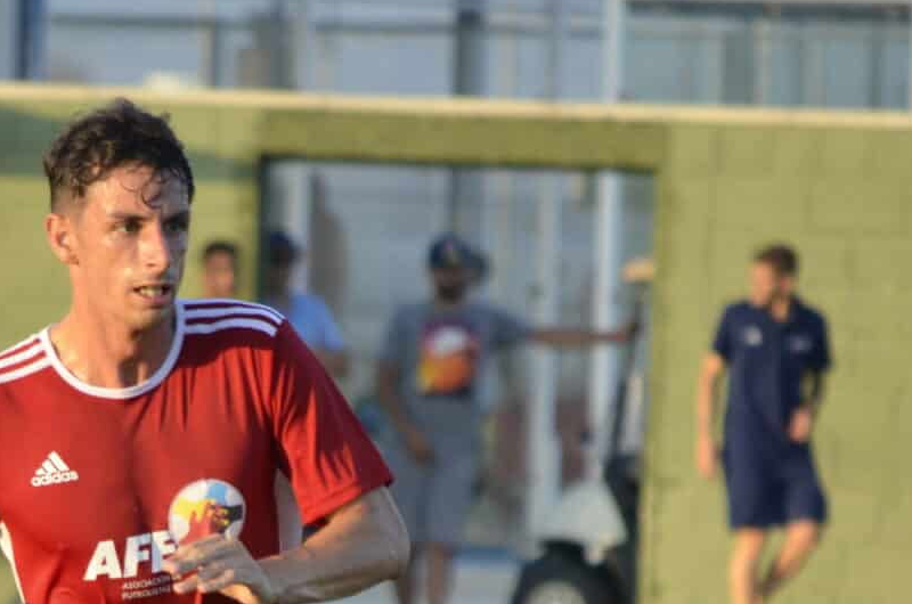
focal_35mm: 672
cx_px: 252
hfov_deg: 3.1
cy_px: 640
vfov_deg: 2.0
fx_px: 16997
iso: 800
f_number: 5.3
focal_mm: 175
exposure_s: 1/800
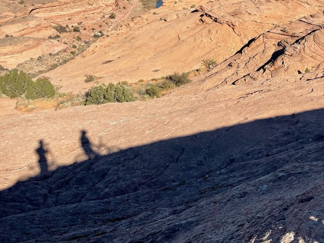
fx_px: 440
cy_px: 33
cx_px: 263
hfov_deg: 38.8
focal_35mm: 47
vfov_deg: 29.8
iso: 32
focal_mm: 4.2
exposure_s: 1/4292
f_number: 1.6
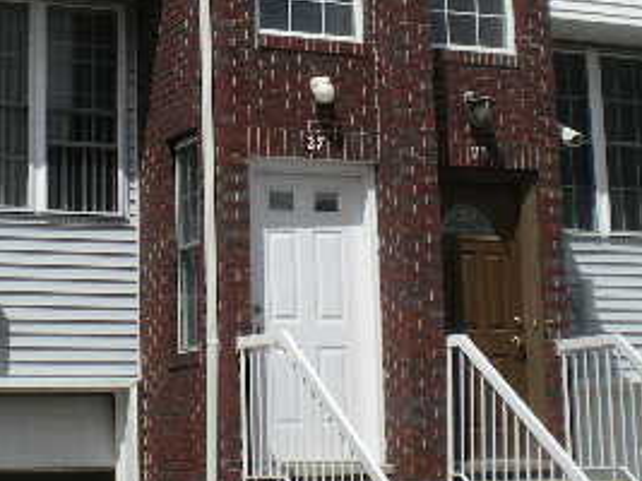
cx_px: 226
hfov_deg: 21.5
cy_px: 70
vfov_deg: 16.1
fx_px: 1687
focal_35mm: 91
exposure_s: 1/616
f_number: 4.6
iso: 50
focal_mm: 6.3
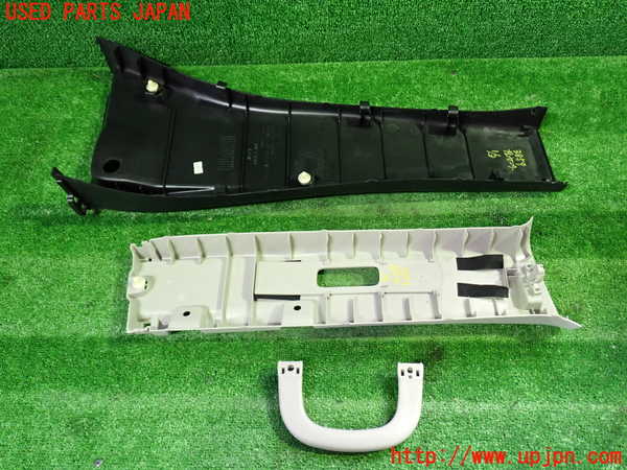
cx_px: 314
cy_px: 235
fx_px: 543
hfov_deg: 60.0
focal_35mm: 30
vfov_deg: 46.8
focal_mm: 5.4
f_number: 2.3
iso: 500
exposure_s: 1/30
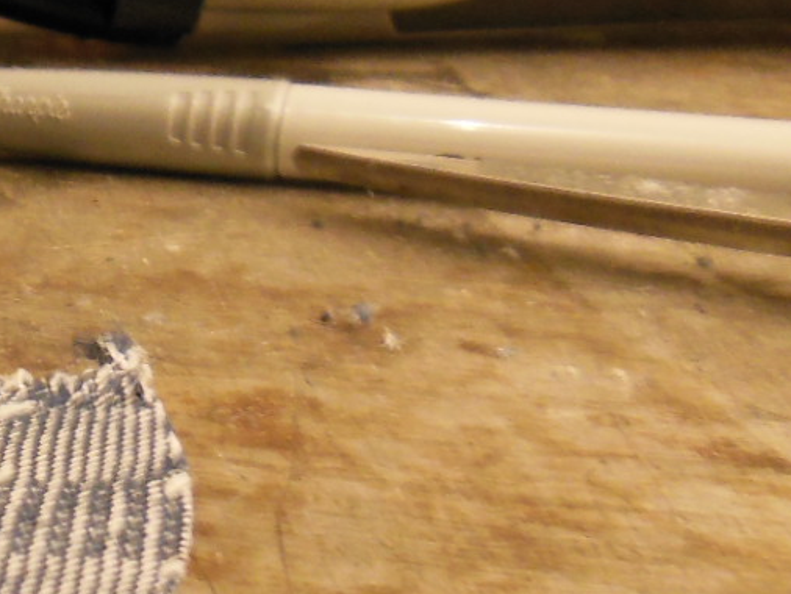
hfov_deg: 21.6
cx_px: -314
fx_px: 1806
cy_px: 481
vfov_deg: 18.5
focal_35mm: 79
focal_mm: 4.5
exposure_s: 1/8
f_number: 3.5
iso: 400
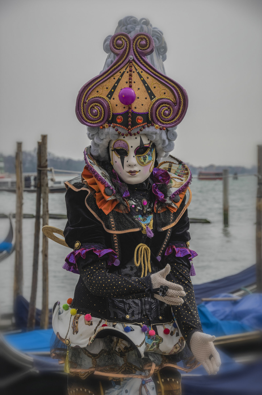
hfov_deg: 11.4
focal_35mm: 120
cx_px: 131
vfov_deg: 17.1
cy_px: 198
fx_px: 1312
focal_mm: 80
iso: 200
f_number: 8
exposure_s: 1/320
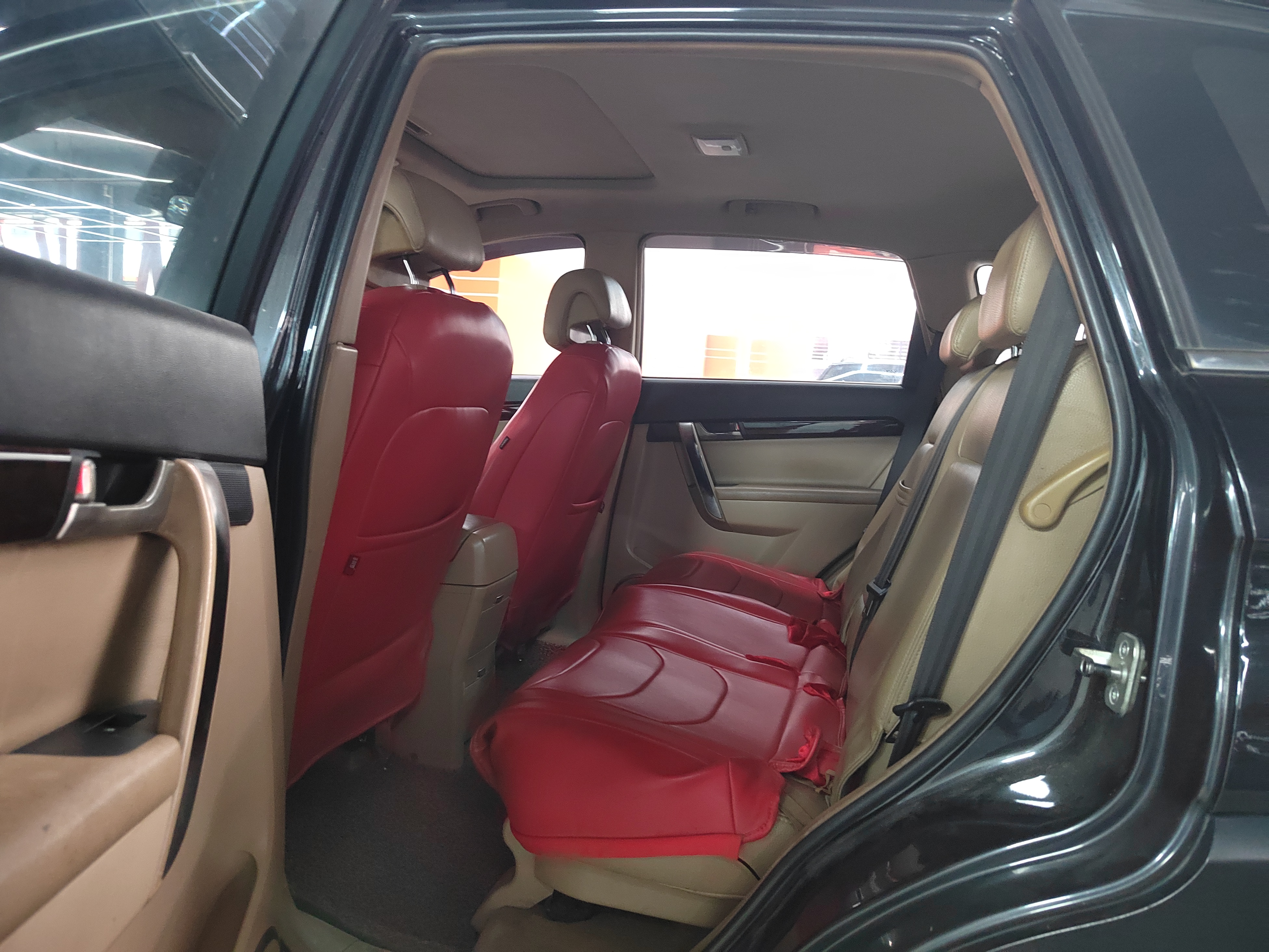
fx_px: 843
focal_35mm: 23
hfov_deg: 73.9
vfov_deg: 58.9
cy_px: 476
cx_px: 634
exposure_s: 1/16.7
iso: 5480
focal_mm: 5.52
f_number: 1.9
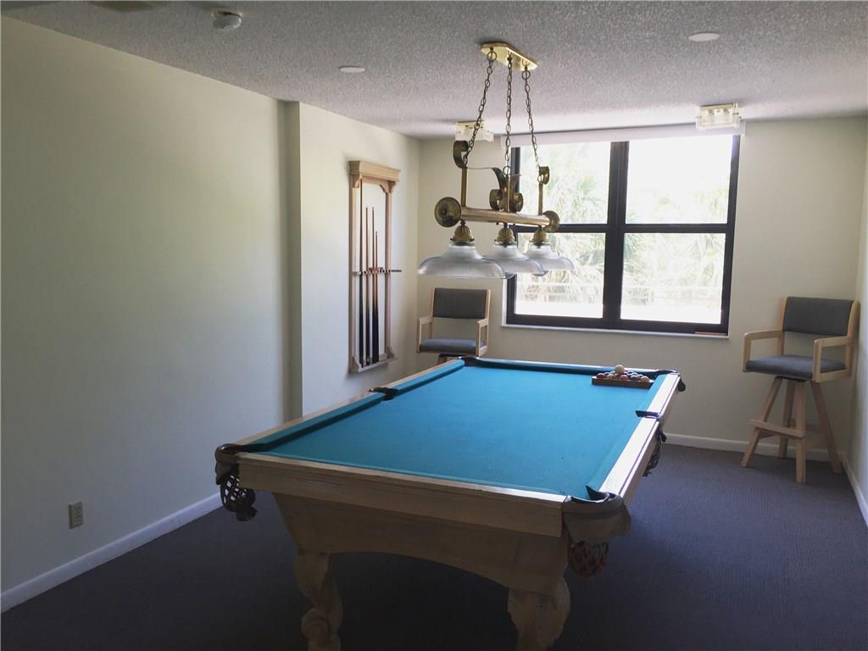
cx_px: 434
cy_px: 326
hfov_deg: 61.7
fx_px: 727
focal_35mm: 29
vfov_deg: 48.2
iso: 32
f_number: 2.2
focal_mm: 4.15
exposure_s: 1/40
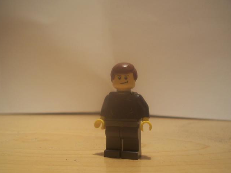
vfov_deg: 38.6
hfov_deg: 50.1
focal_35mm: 37
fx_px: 247
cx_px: 116
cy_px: 93
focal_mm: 5.6
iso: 80
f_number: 2.7
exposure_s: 1/46.1
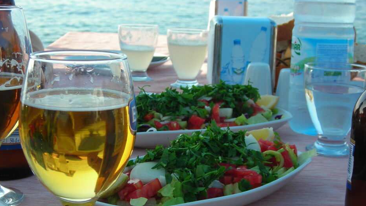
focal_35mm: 78
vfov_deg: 15.4
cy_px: 142
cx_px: 166
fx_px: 757
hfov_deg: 27.2
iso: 50
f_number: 3.9
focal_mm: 10.8
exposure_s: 1/166
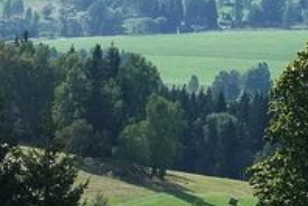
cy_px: 60
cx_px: -68
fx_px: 3508
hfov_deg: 5.0
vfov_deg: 3.4
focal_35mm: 410
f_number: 4
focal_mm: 29.67
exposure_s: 1/1250
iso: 125
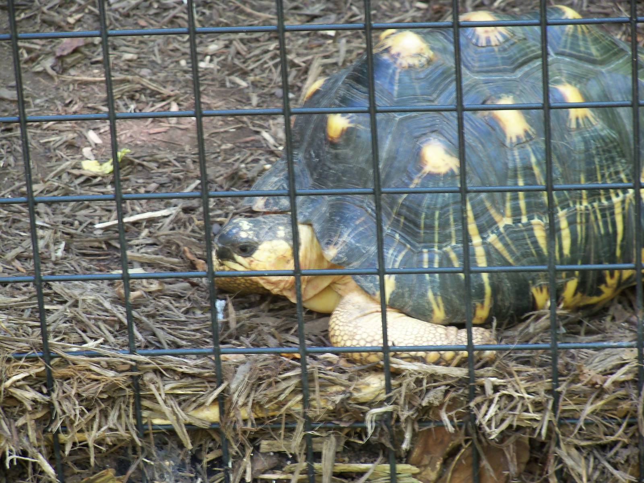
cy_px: 242
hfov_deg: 11.4
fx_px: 3219
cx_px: 322
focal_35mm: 173
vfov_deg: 8.6
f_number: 4.3
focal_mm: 30.5
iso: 100
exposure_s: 1/6
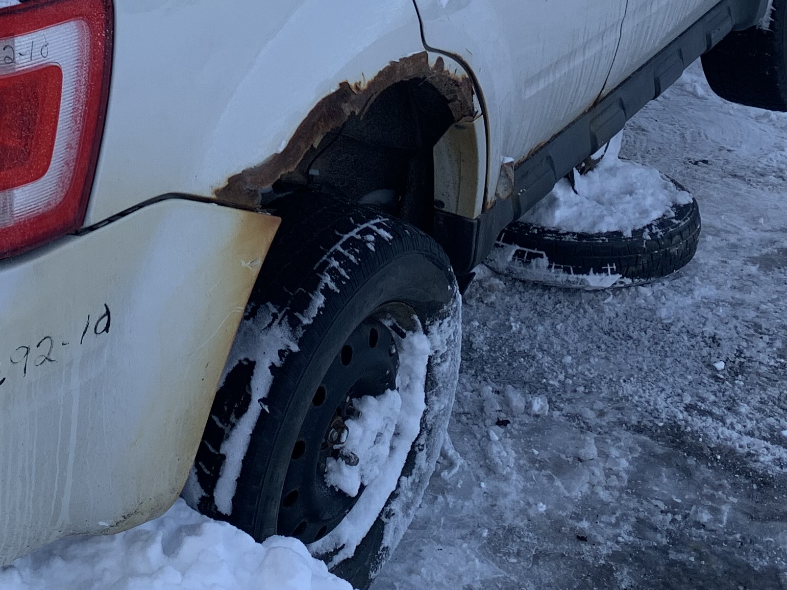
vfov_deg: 20.5
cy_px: -71
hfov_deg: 27.8
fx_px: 1546
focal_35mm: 68
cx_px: 115
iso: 25
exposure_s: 1/849
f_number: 1.8
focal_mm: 4.25
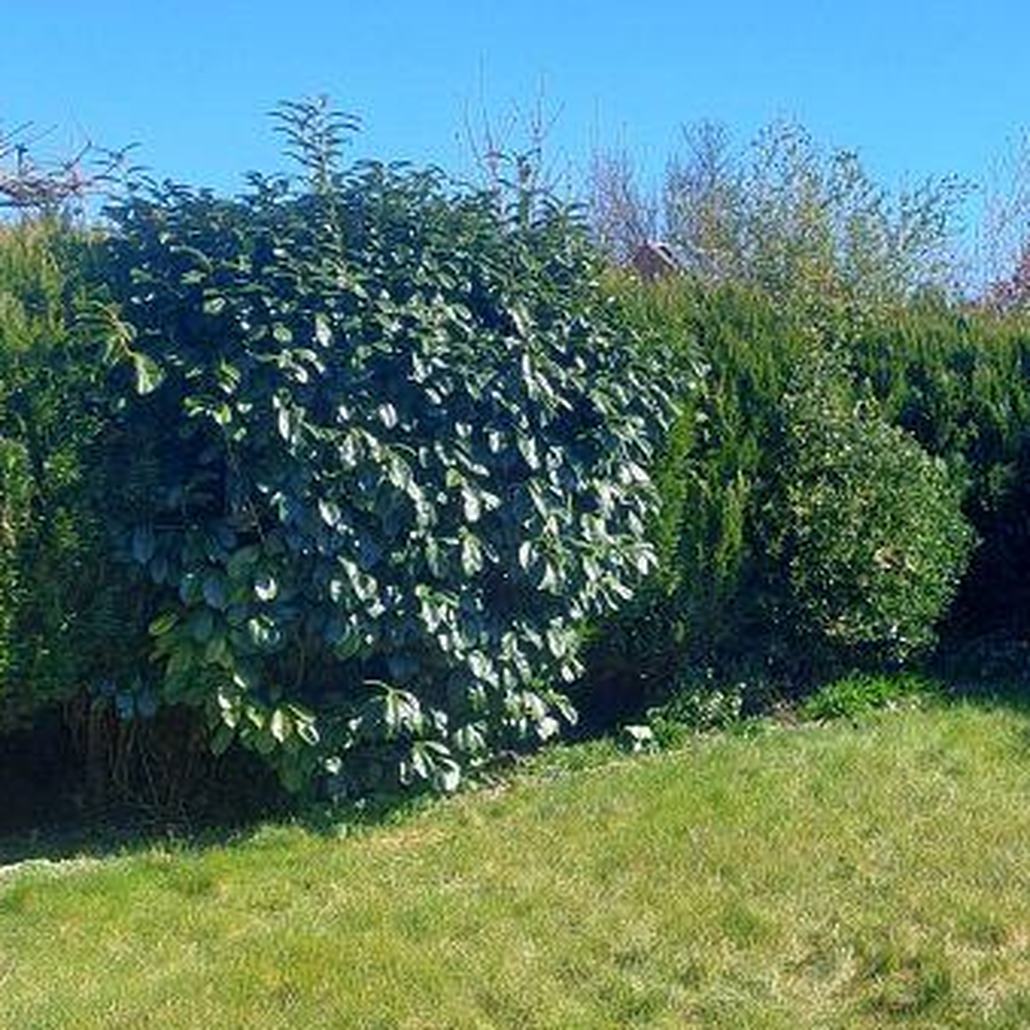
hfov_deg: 30.2
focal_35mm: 50
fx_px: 1683
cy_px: 474
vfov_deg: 34.0
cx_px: 1152
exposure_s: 1/897
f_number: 1.8
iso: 40
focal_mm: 5.23
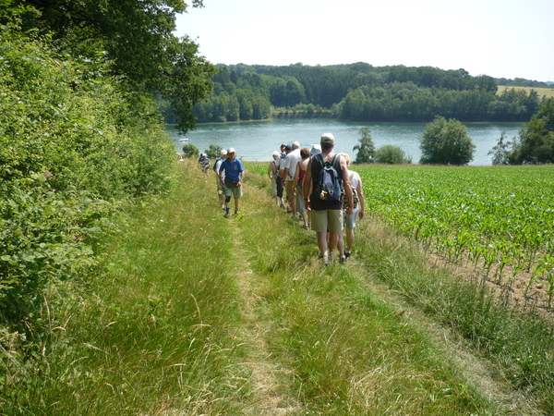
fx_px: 528
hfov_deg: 55.4
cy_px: 208
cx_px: 277
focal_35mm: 33
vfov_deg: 42.9
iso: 100
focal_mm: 5.5
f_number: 2.8
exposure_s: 1/800
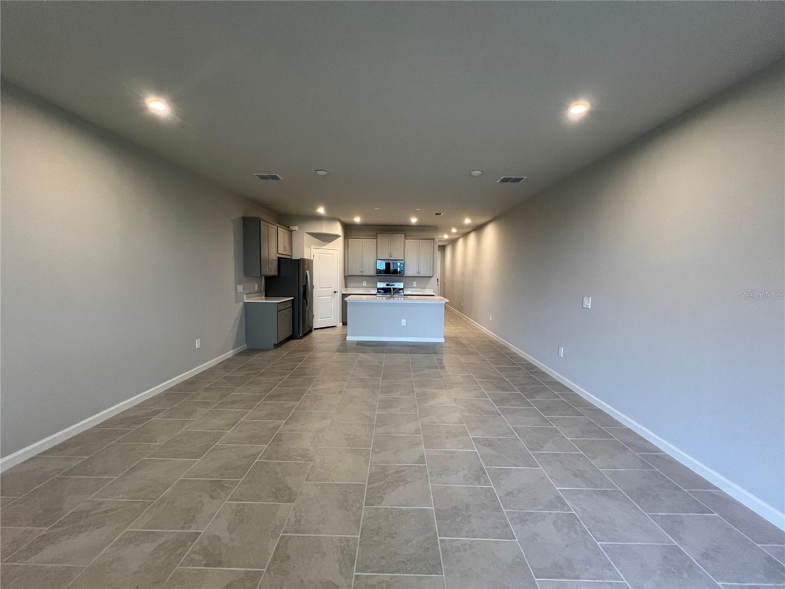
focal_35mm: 13
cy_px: 294
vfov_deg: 89.9
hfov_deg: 106.2
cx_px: 392
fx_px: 295
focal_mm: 1.57
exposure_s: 1/120
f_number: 1.8
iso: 250
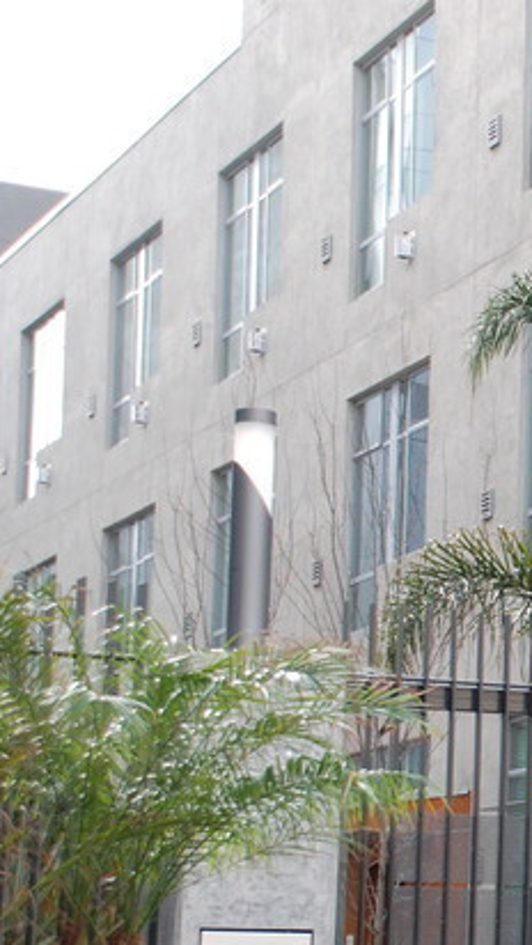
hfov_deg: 9.1
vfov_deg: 17.1
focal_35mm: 125
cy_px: 657
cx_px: 1064
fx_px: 3132
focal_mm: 32
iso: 200
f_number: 5.6
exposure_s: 1/125
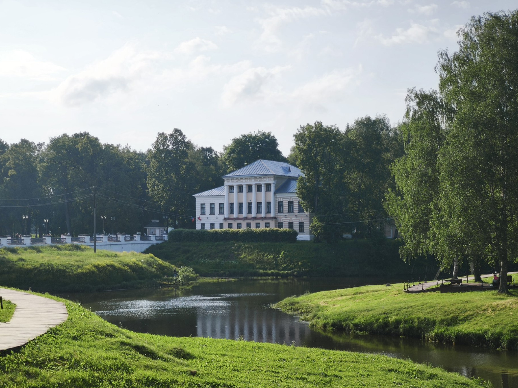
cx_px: 262
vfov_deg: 28.6
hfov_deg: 37.5
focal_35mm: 51
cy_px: 197
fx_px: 763
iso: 50
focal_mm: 7.1
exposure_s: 1/1139
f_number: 1.9
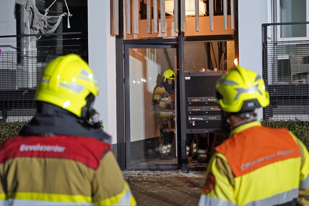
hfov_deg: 31.0
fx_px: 558
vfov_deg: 20.9
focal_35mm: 65
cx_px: 154
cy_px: 103
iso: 5000
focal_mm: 65
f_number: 4
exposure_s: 1/160
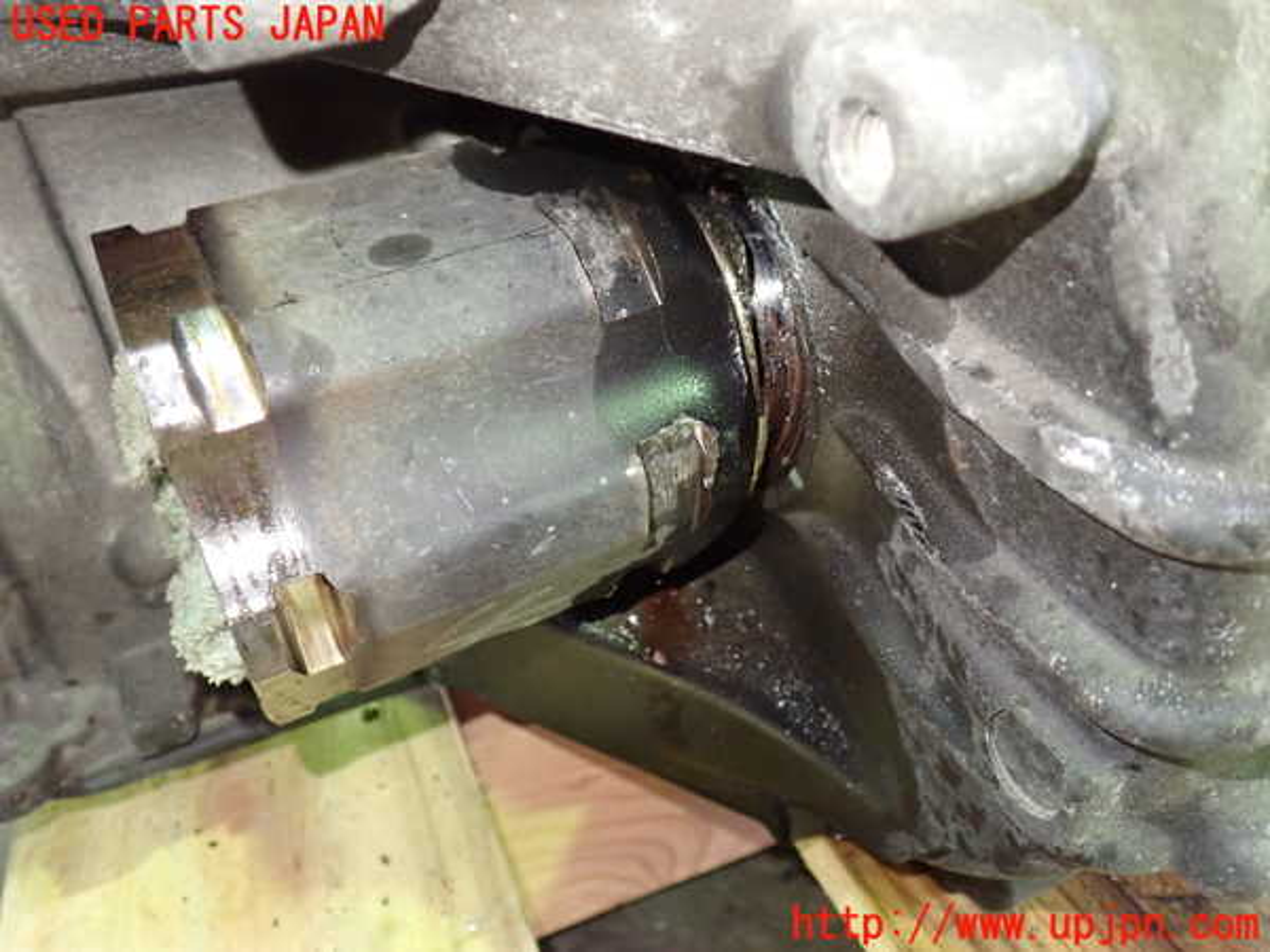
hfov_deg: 60.0
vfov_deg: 46.8
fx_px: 1101
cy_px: 476
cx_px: 635
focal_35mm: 30
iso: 800
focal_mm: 5.4
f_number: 2.3
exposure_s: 1/30
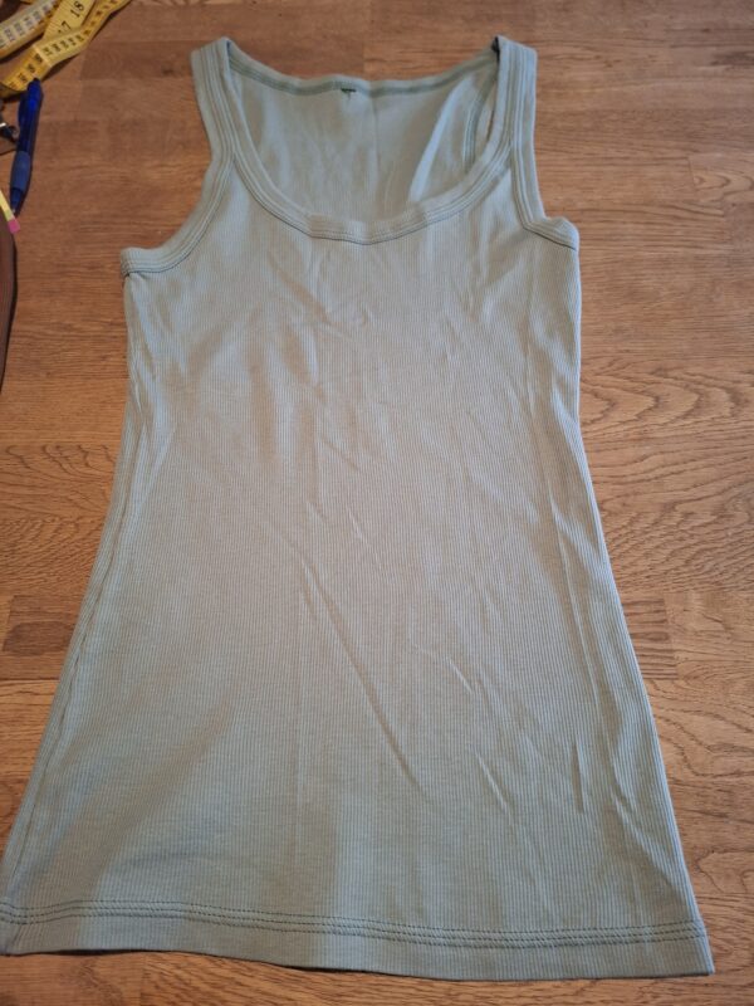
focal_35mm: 23
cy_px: 503
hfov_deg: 58.9
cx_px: 377
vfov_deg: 73.9
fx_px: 668
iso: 400
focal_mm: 5.54
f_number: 1.8
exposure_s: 1/30
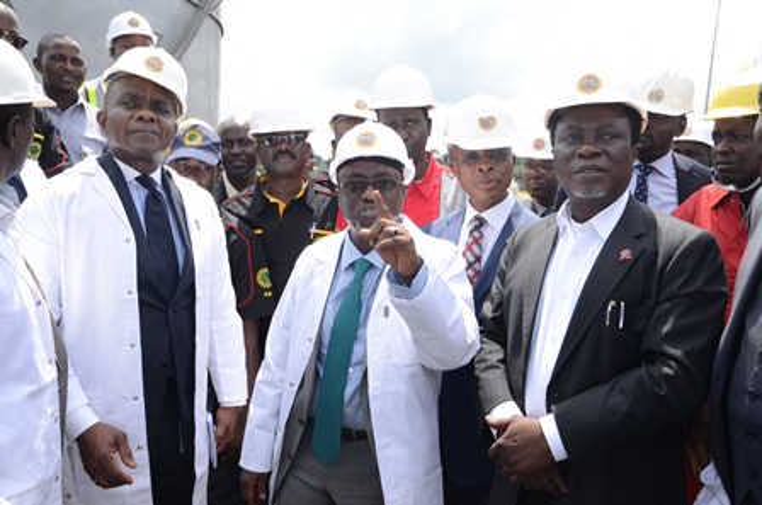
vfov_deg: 39.8
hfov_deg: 57.3
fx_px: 697
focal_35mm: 33
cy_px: 252
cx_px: 381
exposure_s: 1/250
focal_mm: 22
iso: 200
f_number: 8
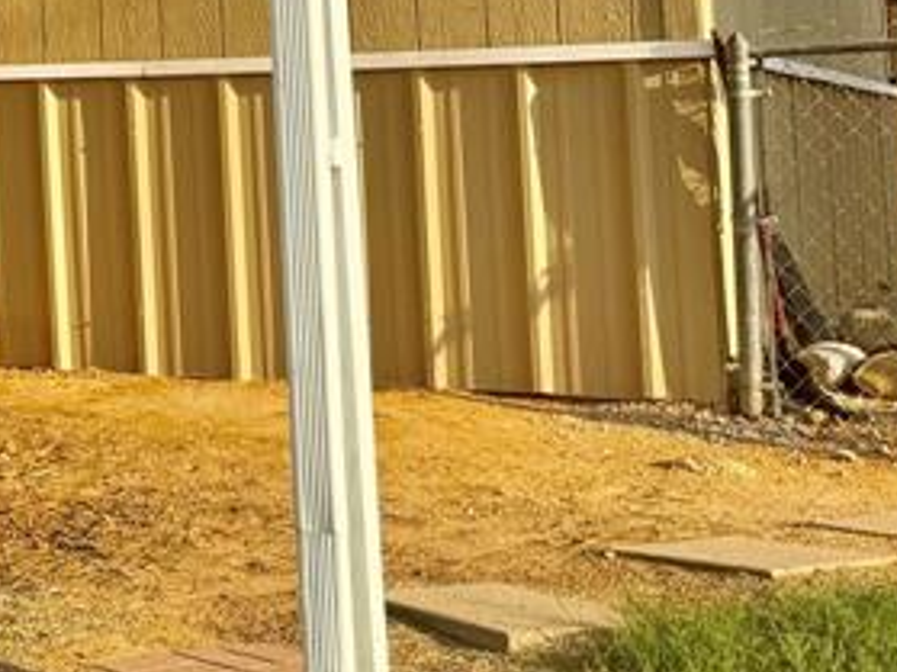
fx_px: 2279
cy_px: -45
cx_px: -656
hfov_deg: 18.2
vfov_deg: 16.3
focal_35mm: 88
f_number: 1.78
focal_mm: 6.76
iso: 80
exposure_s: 1/2833
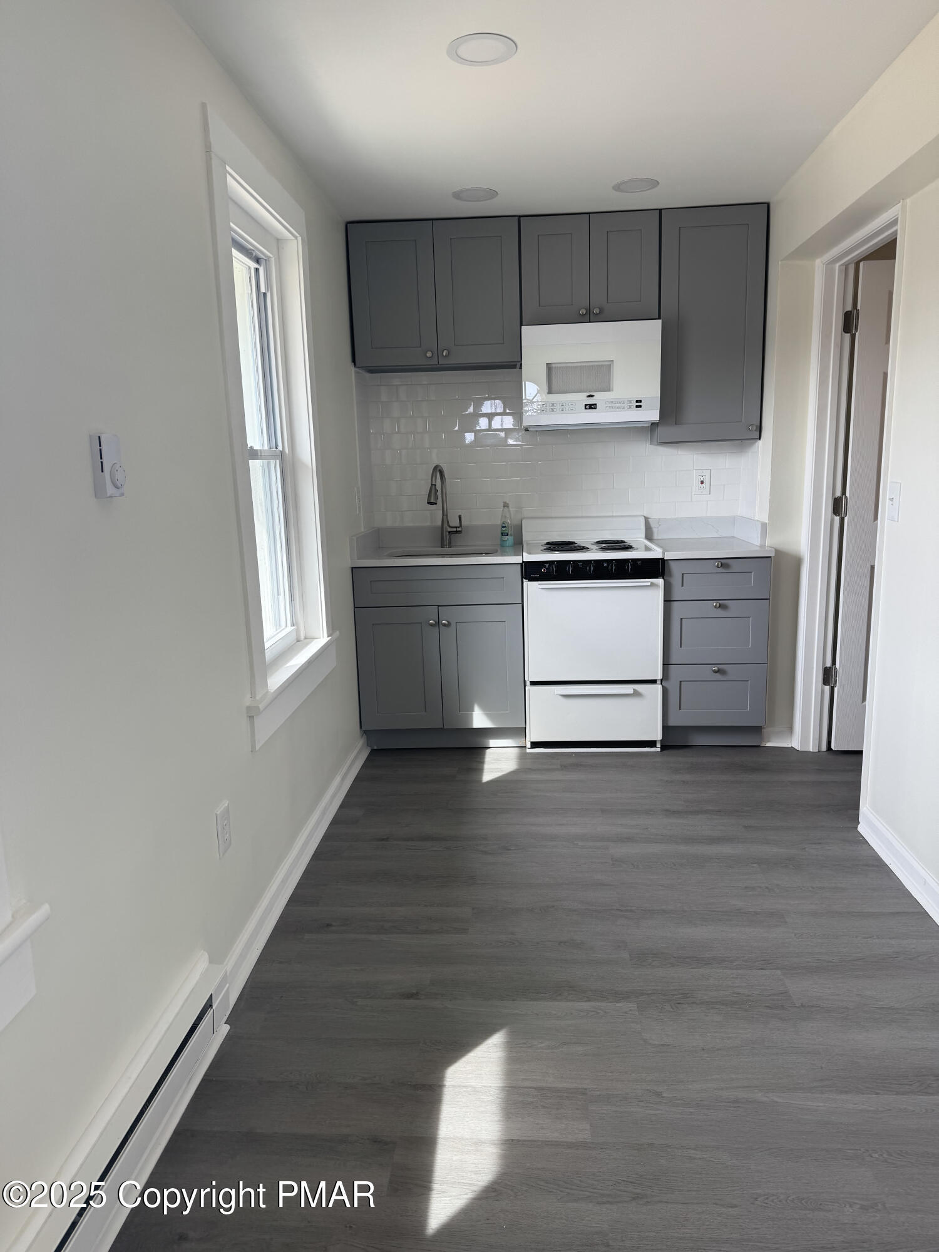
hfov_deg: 56.8
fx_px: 868
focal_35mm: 24
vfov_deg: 71.6
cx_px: 470
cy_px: 626
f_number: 1.78
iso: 64
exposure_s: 1/121
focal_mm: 6.76
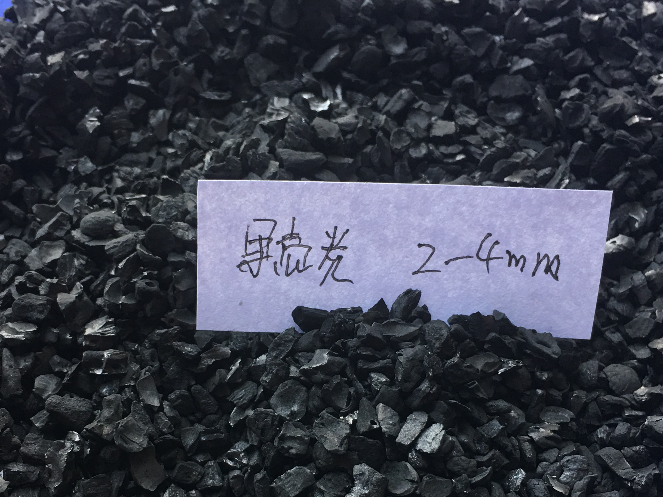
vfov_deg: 29.8
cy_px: 366
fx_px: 919
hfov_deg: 39.6
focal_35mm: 48
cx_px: 303
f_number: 2.2
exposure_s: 1/33
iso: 32
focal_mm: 4.15
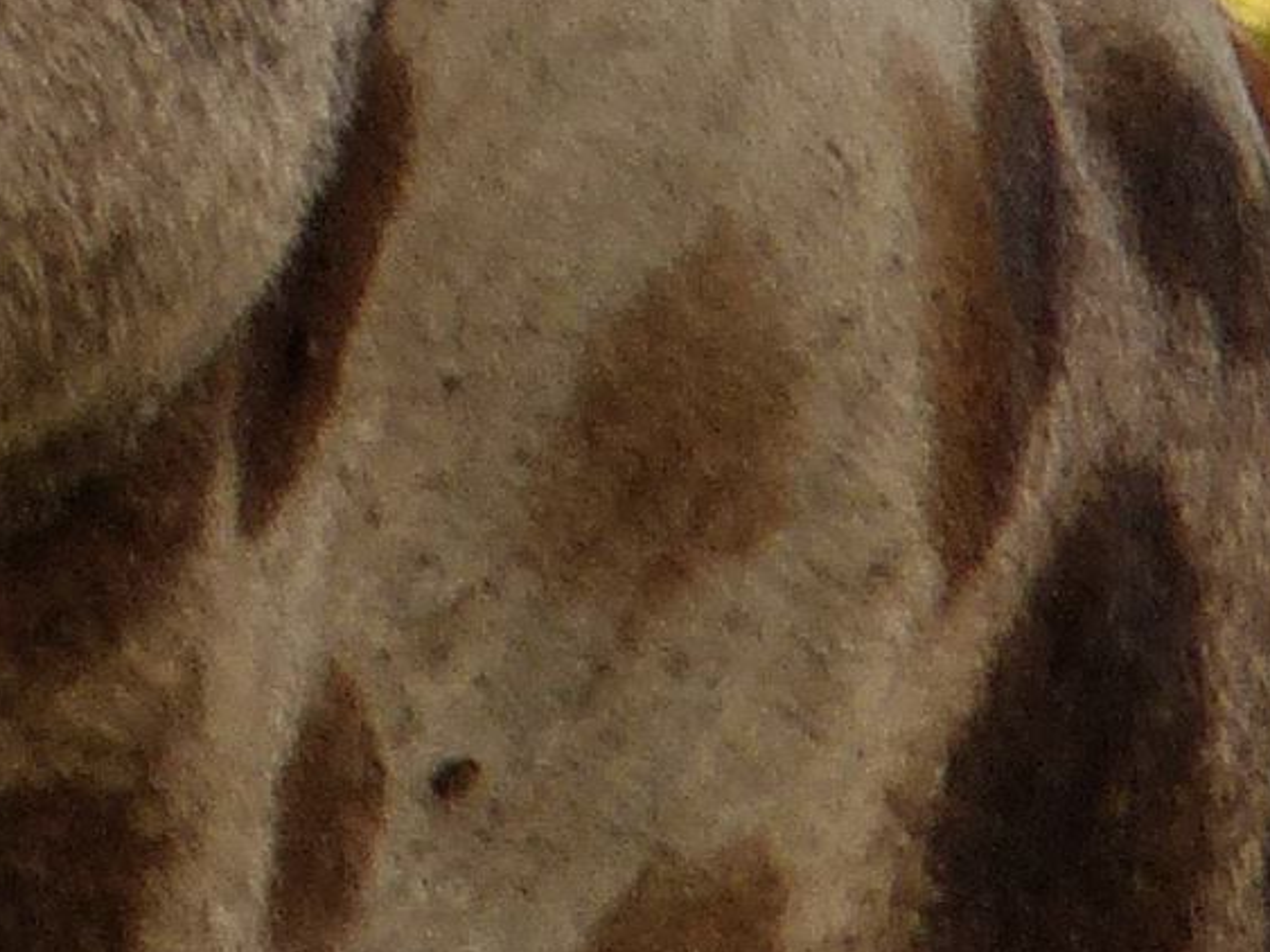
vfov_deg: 0.4
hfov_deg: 0.5
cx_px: -1299
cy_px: -1358
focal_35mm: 4206
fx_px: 154278
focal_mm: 106.6
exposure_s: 1/80
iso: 100
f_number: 4
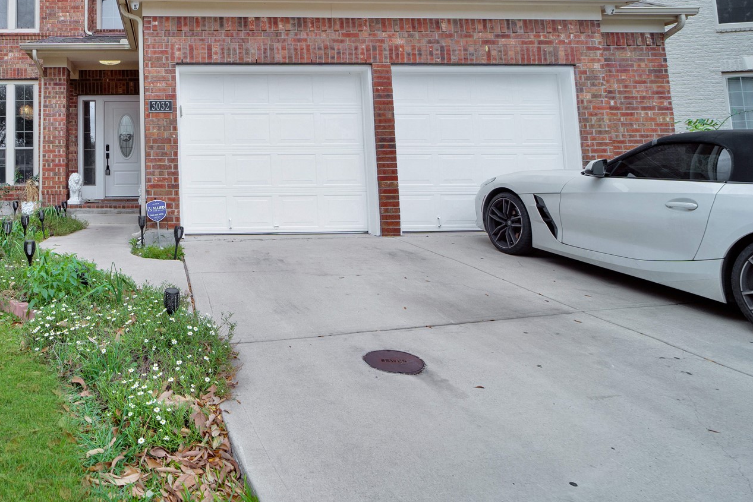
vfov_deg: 49.1
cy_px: 79
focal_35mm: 24
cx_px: 190
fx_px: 502
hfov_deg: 69.0
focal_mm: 14
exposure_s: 1/125
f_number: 8
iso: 160
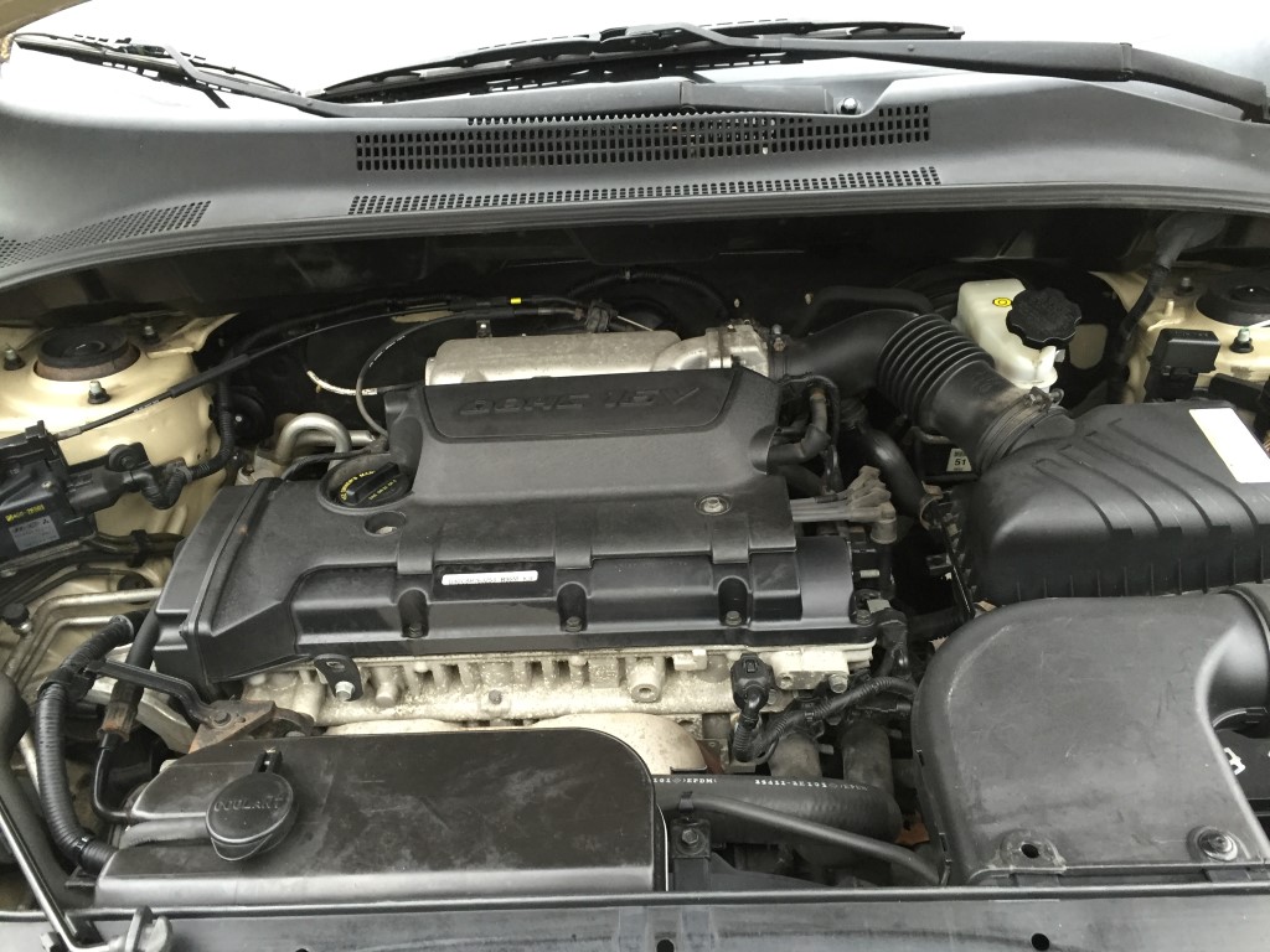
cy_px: 476
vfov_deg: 48.2
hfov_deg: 61.7
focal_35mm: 29
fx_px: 1064
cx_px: 635
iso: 125
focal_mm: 4.15
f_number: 2.2
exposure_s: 1/30
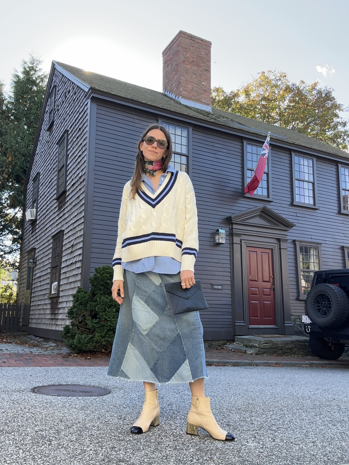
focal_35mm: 30
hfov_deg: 46.8
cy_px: 232
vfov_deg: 60.0
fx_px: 403
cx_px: 174
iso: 20
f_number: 1.9
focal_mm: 2.69
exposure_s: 1/131
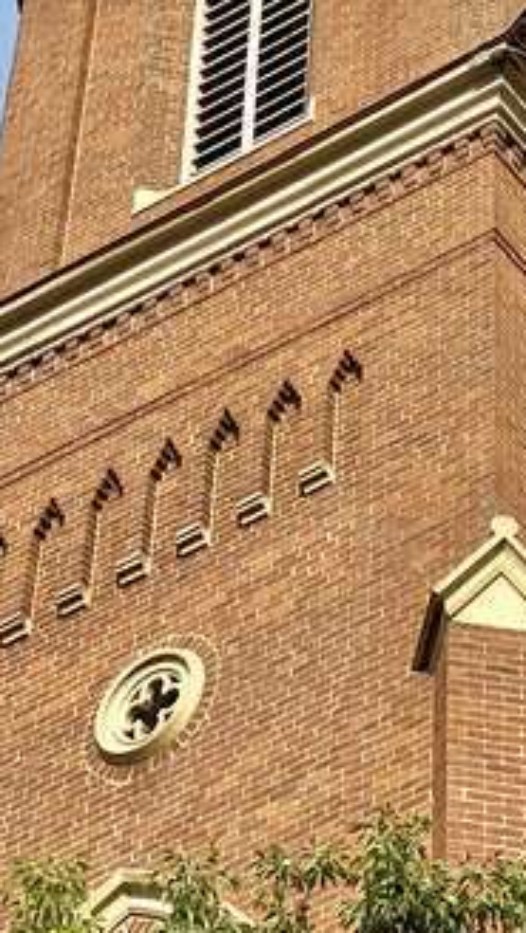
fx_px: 3415
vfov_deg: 15.3
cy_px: -6
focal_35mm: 138
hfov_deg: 8.8
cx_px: 483
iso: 20
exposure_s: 1/1170
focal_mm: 6
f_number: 2
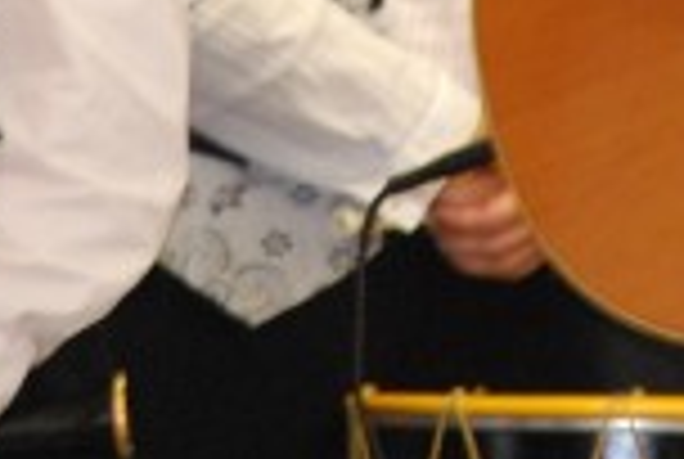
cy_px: -493
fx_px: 21057
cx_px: 585
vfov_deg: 1.2
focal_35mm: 1106
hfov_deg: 1.9
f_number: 5.6
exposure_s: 1/60
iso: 1600
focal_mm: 175
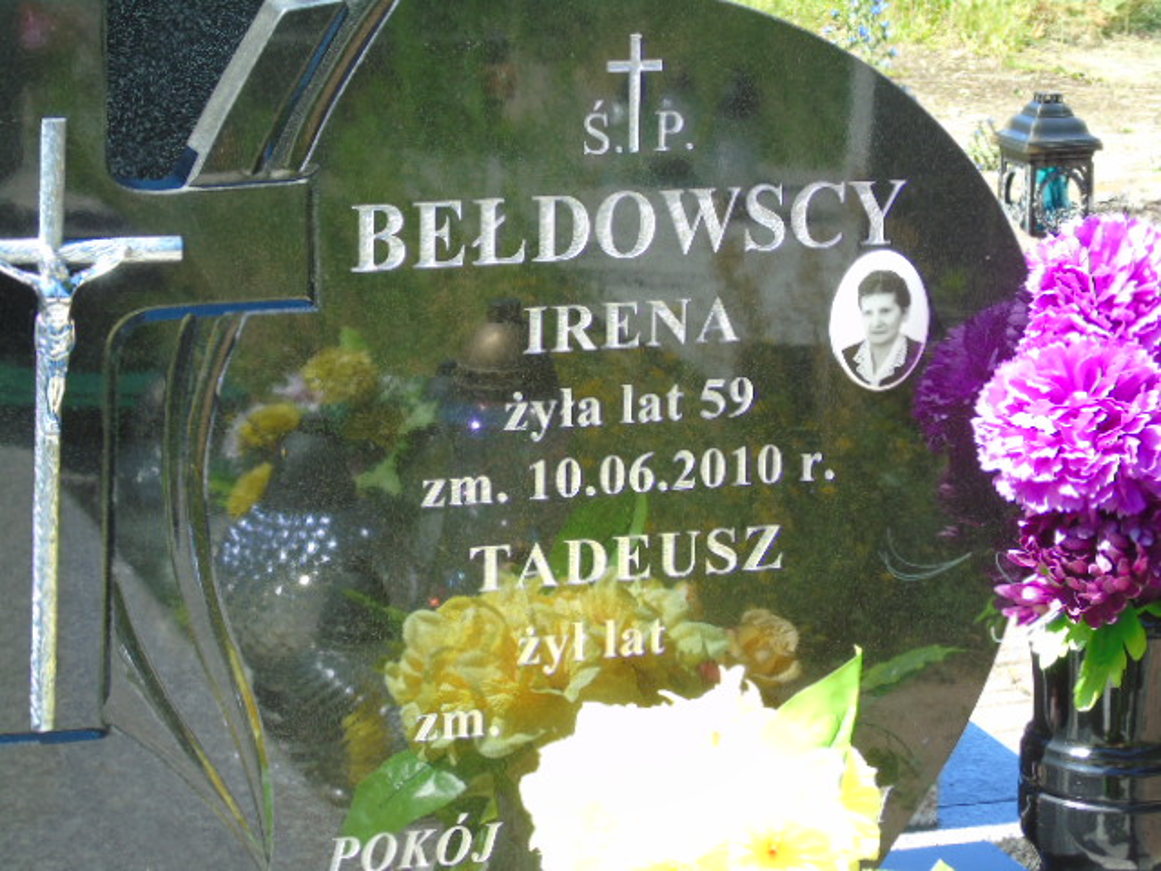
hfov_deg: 15.9
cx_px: 580
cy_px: 436
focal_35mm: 124
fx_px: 4159
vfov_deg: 12.0
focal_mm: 22
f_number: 4.6
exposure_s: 1/100
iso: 80
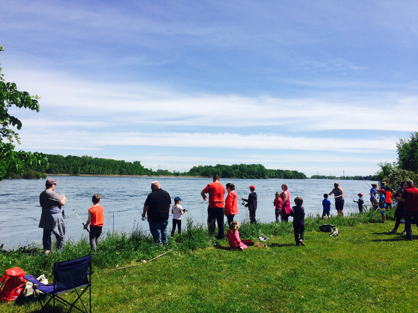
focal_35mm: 29
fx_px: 350
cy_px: 156
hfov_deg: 61.7
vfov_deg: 48.2
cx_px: 209
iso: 32
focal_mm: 4.15
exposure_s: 1/3731
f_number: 2.2
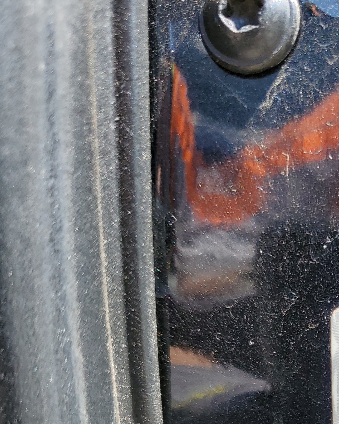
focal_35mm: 58
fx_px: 727
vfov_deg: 29.5
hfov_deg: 24.7
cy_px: 459
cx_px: 362
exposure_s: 1/588
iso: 50
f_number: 1.5
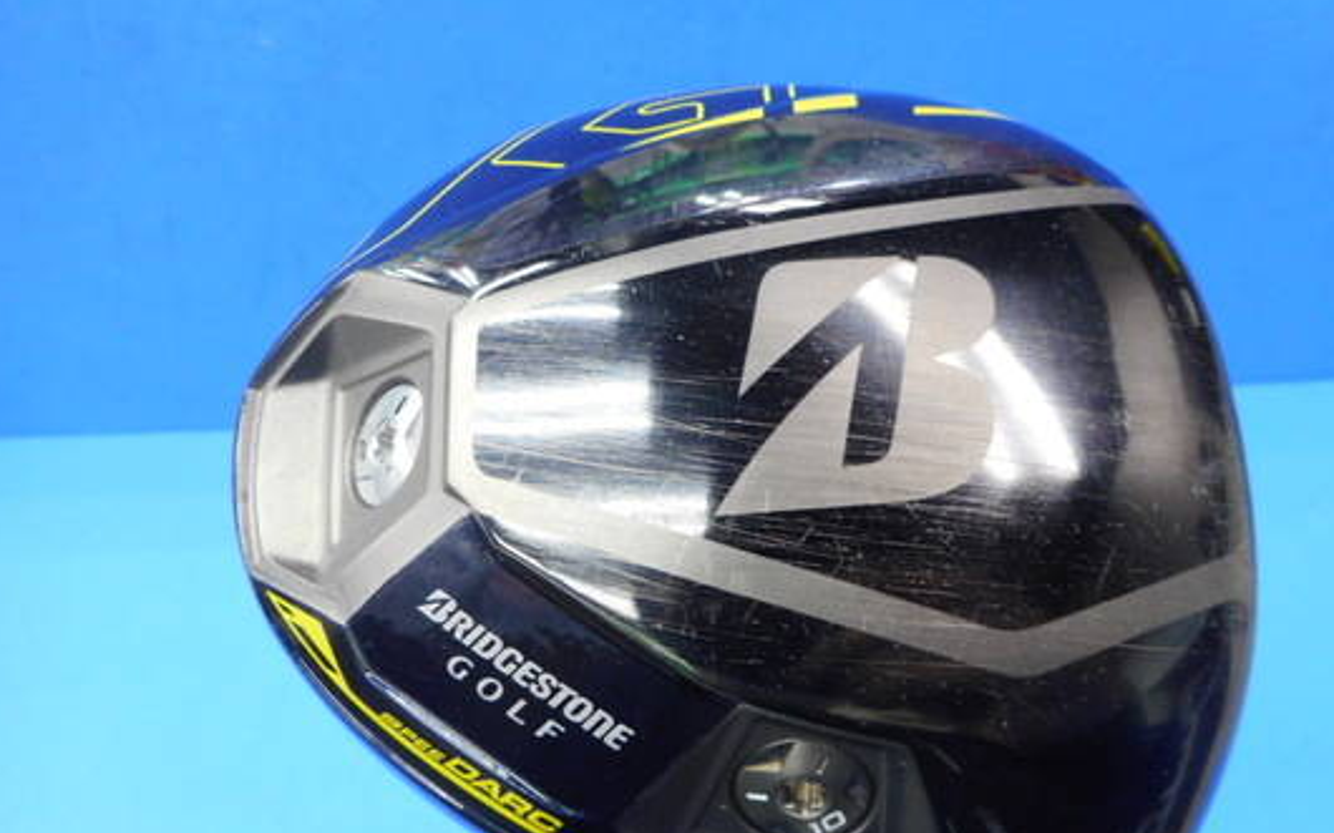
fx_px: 1163
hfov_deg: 59.5
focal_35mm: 32
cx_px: 745
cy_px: 544
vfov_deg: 39.0
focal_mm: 4.5
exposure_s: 1/30
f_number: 3.7
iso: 200
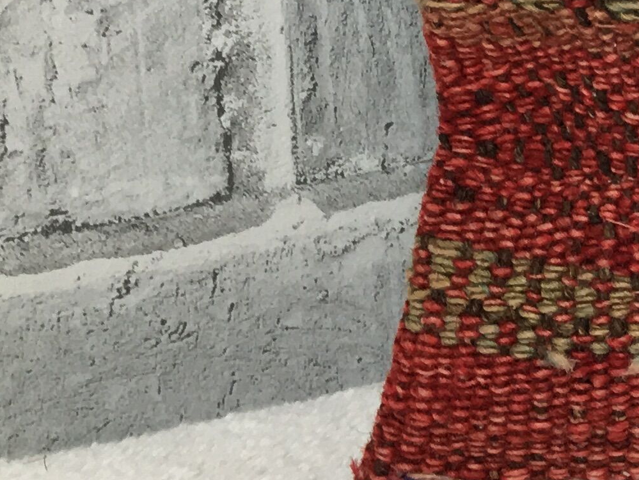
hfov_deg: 14.9
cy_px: -258
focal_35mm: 117
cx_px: 1114
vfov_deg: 12.0
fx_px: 2161
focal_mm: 4.15
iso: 40
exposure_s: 1/100
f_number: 2.2
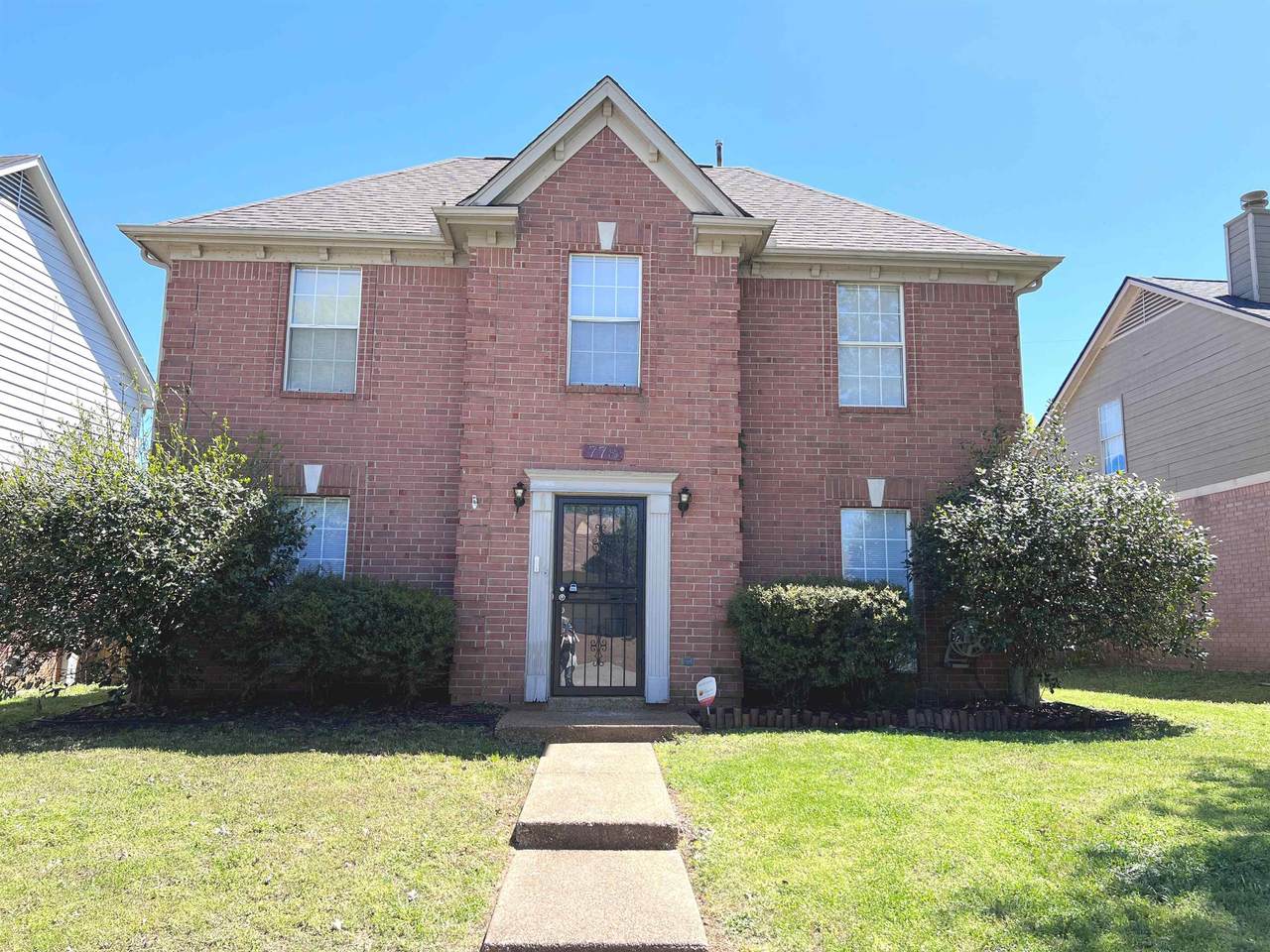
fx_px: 954
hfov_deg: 67.3
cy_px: 476
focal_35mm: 26
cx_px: 635
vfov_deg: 53.1
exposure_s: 1/1597
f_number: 1.5
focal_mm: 5.7
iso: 50
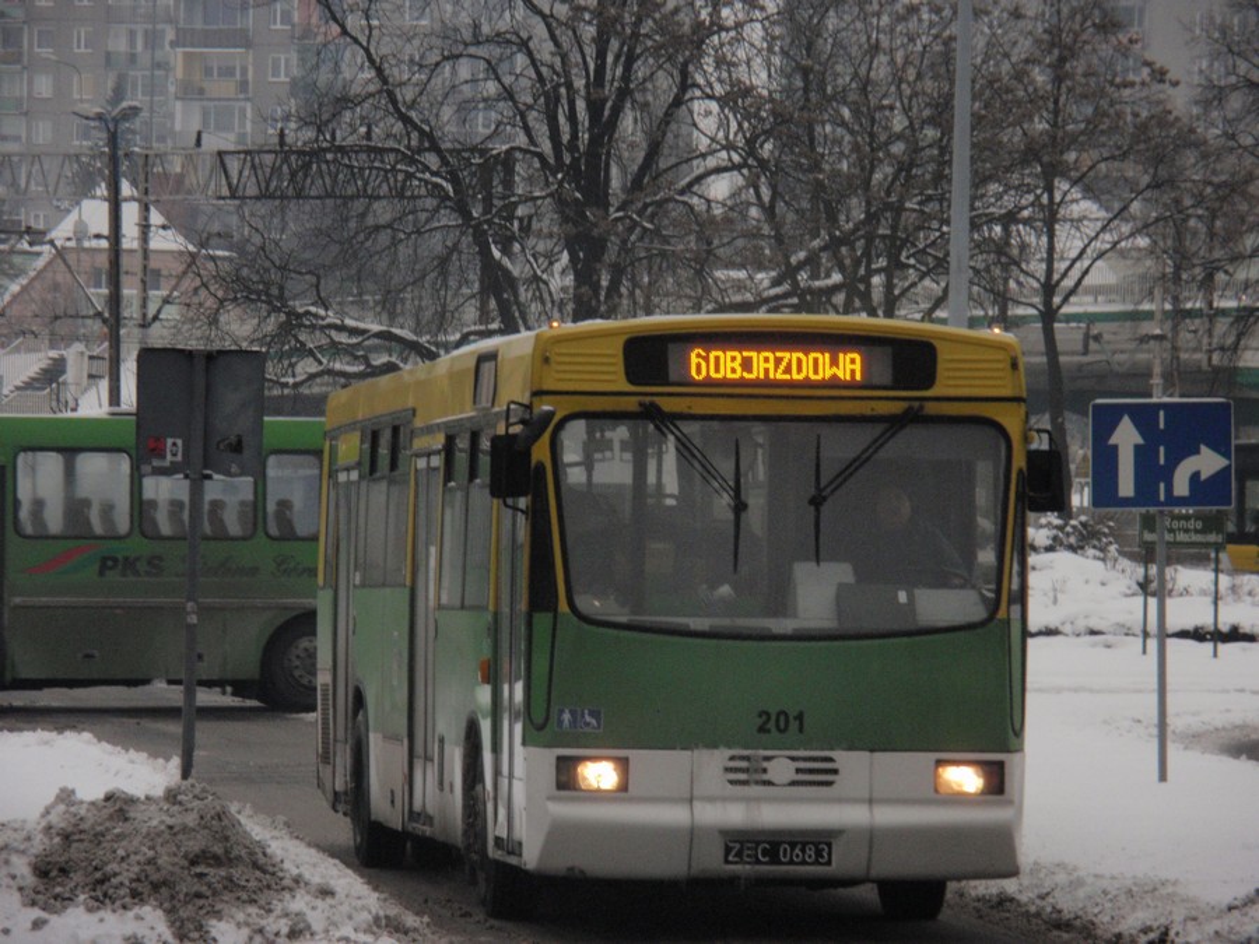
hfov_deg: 9.4
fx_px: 7638
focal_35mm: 210
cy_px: 472
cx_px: 630
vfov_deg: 7.1
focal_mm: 37.53
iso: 250
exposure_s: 1/200
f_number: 5.8
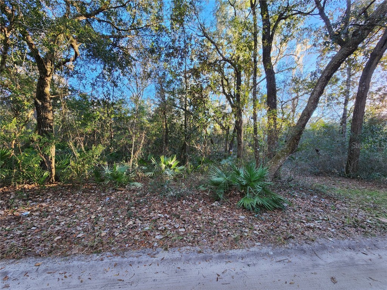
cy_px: 145
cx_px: 194
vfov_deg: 89.9
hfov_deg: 106.2
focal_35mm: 13
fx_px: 145
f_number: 2.2
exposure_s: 1/60
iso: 50
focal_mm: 2.2
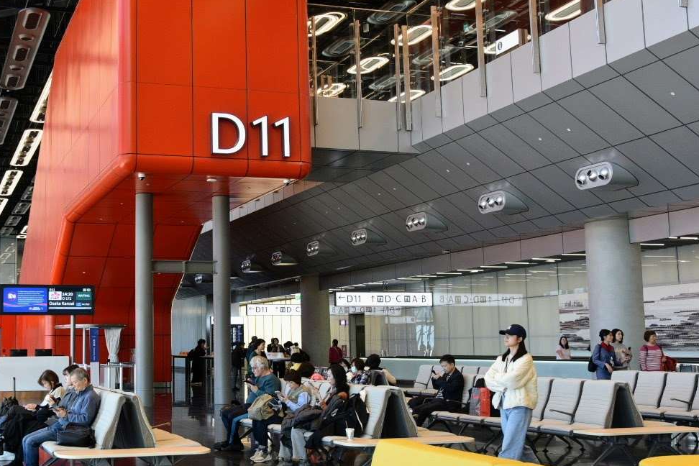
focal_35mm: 50
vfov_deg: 27.0
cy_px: 234
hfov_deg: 38.8
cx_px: 195
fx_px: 971
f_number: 5
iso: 400
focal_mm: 30
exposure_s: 1/100
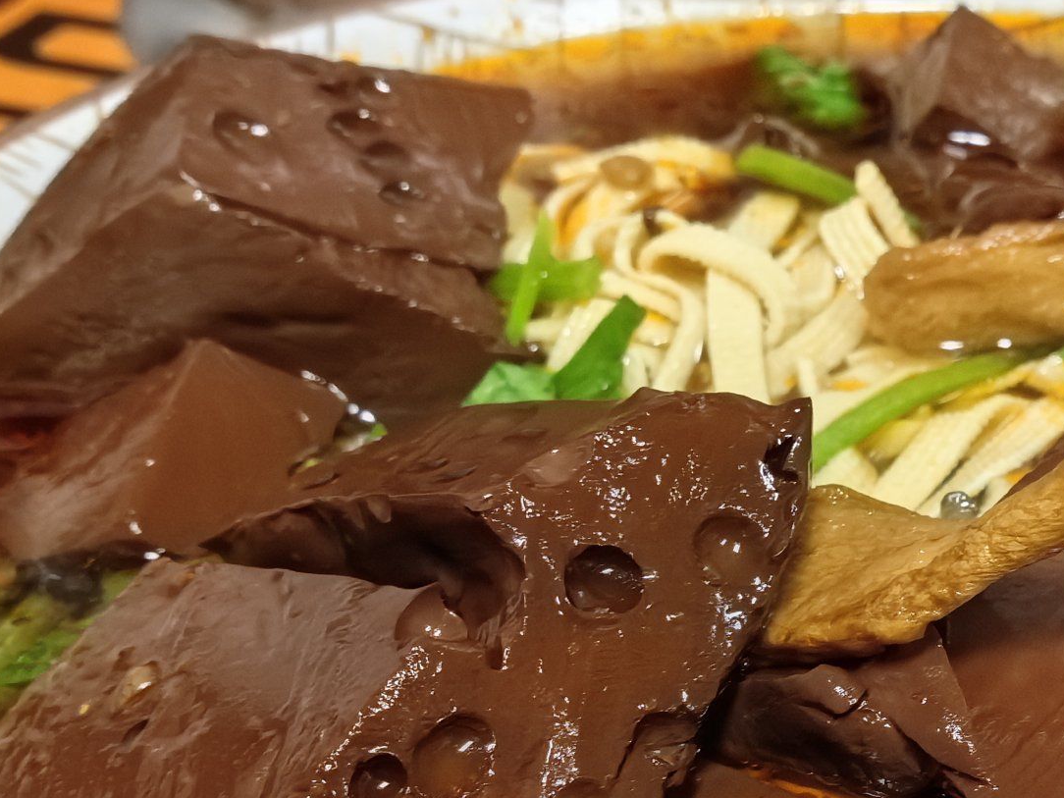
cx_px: 1020
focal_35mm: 68
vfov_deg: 21.2
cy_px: 689
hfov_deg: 27.2
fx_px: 2090
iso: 2500
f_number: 4
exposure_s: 1/120
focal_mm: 6.98
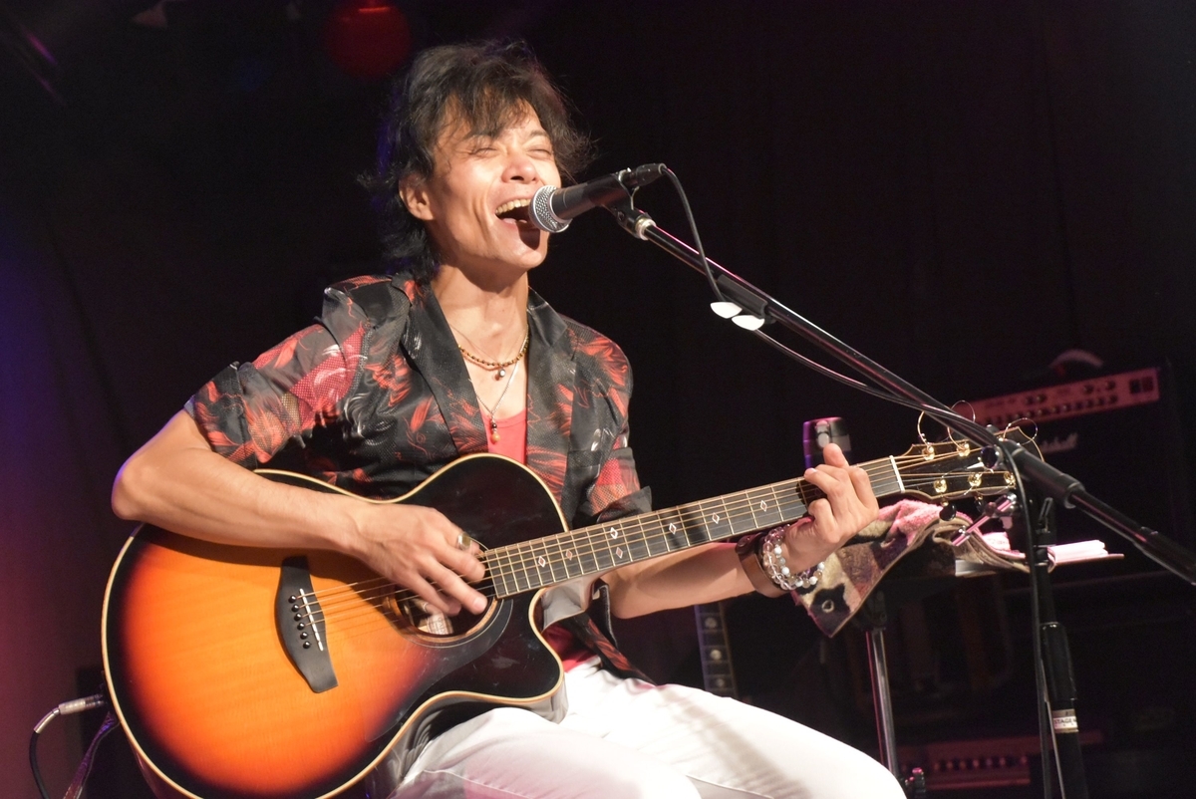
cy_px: 400
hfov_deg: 21.9
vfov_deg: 14.7
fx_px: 3092
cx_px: 598
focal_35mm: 93
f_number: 5
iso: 4500
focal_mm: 62
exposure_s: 1/60
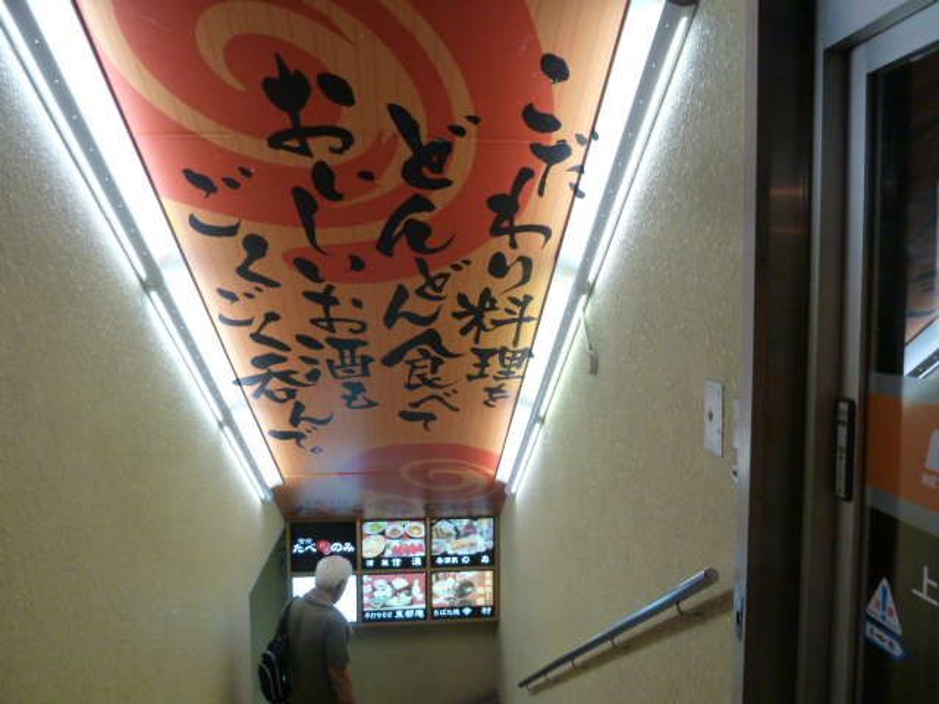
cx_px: 470
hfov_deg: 69.4
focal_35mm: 25
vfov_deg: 54.9
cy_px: 352
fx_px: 678
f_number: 3.3
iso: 250
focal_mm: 4.1
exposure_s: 1/30
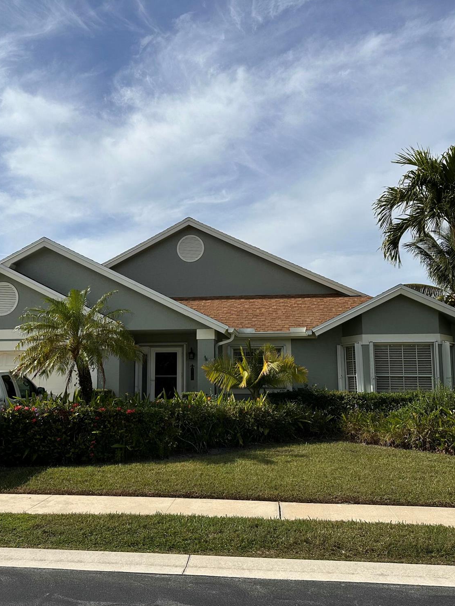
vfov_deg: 55.3
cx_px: 193
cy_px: 311
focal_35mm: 33
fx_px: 578
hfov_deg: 42.8
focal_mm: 6.86
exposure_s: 1/8197
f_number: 1.78
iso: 80
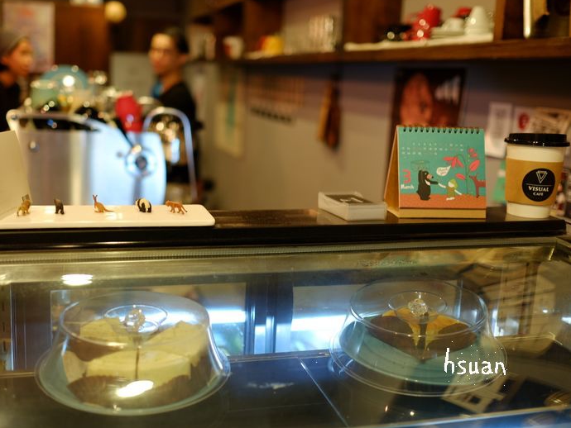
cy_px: 209
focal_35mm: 39
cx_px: 252
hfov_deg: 47.7
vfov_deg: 36.8
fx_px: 644
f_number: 1.4
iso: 200
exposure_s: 1/15
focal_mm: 23
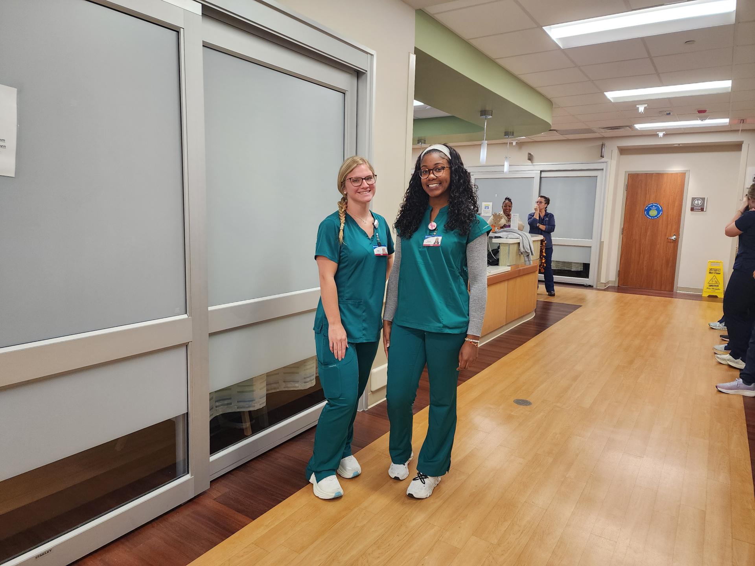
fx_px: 502
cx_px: 378
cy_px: 283
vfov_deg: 58.9
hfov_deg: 73.9
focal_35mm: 23
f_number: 1.8
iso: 200
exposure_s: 1/120
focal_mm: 6.4
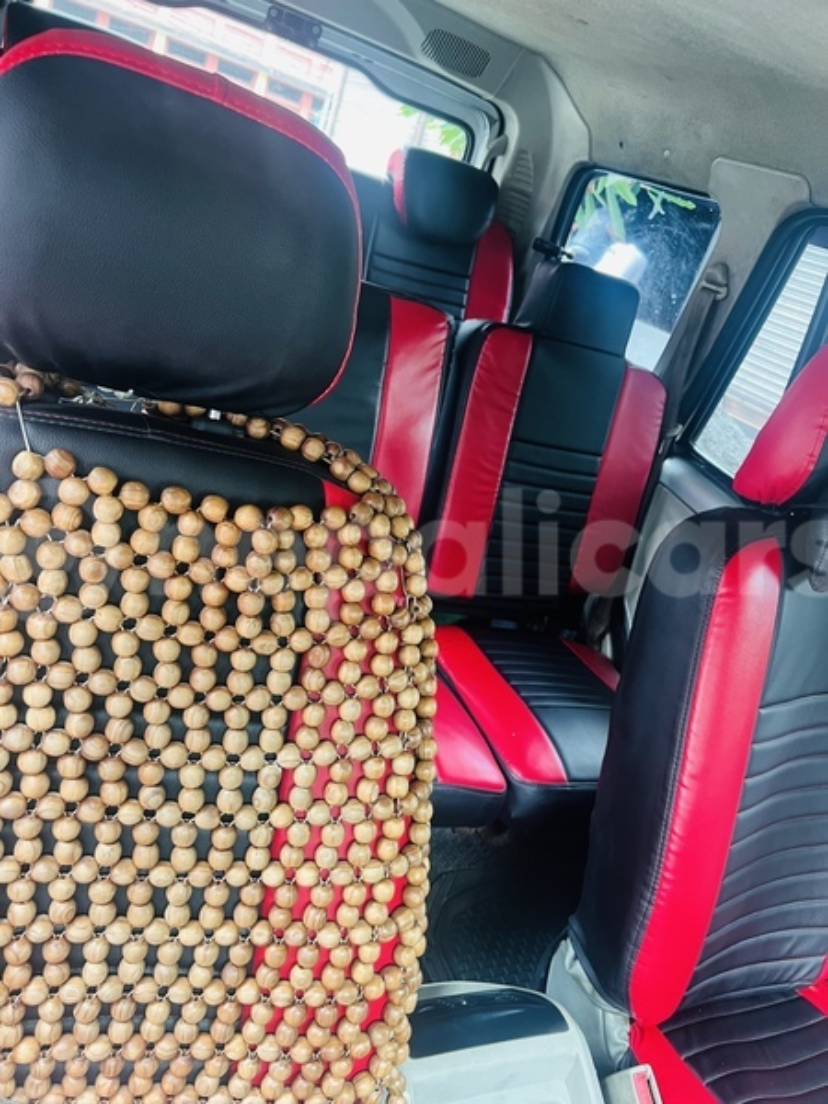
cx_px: 414
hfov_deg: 53.1
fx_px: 829
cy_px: 552
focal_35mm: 26
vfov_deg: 67.3
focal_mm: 5.7
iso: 160
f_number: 1.5
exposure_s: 1/60
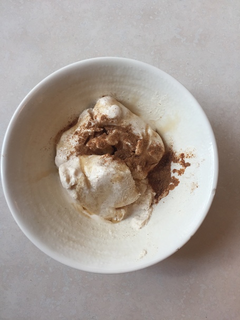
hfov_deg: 48.3
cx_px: 120
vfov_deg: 61.6
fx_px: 268
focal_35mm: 29
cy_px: 160
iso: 40
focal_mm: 4.15
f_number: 2.2
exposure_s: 1/60
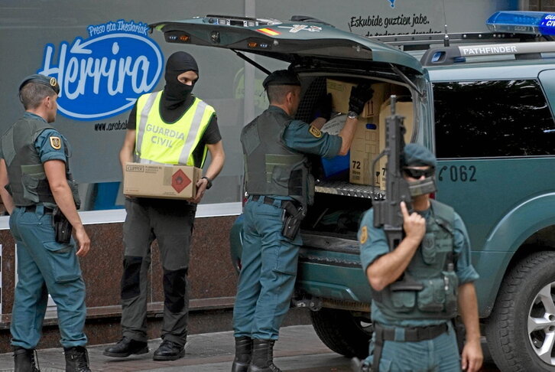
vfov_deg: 6.9
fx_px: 3087
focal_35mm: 200
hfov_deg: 10.3
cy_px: 186
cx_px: 278
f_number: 4
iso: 800
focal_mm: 200
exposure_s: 1/200
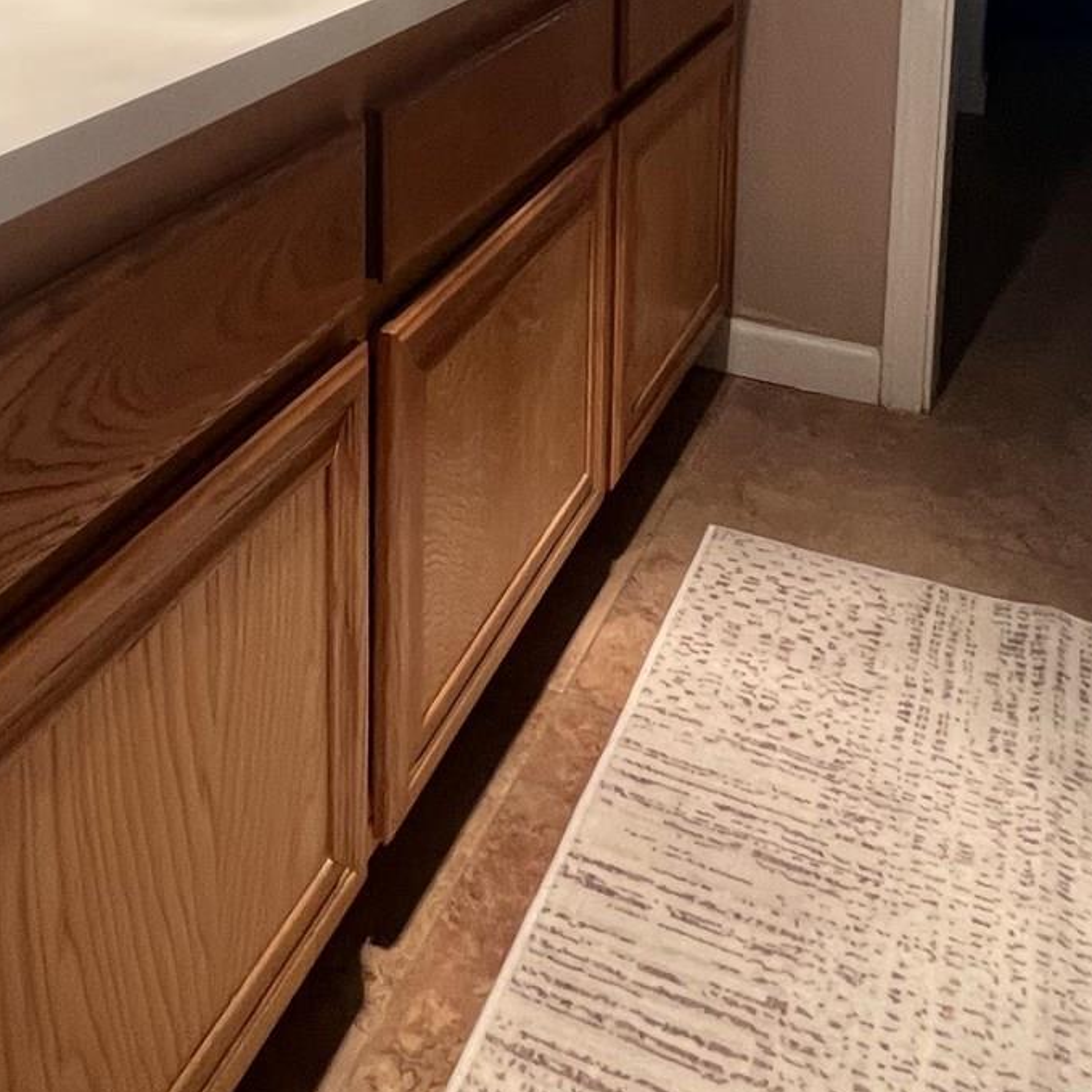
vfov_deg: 36.3
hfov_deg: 41.7
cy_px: -108
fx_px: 1392
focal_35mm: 39
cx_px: 293
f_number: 1.8
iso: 200
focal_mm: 1.57
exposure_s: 1/120
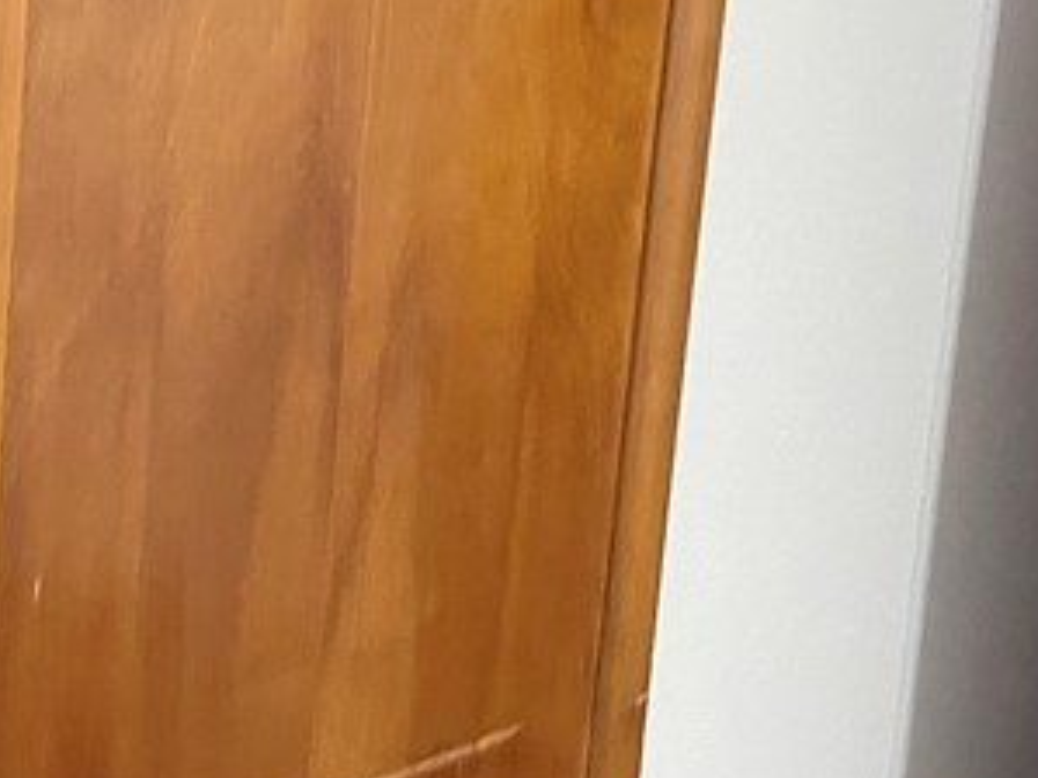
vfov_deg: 16.6
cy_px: 379
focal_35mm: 89
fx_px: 2668
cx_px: -562
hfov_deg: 19.1
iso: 640
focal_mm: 4.2
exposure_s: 1/30
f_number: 1.6
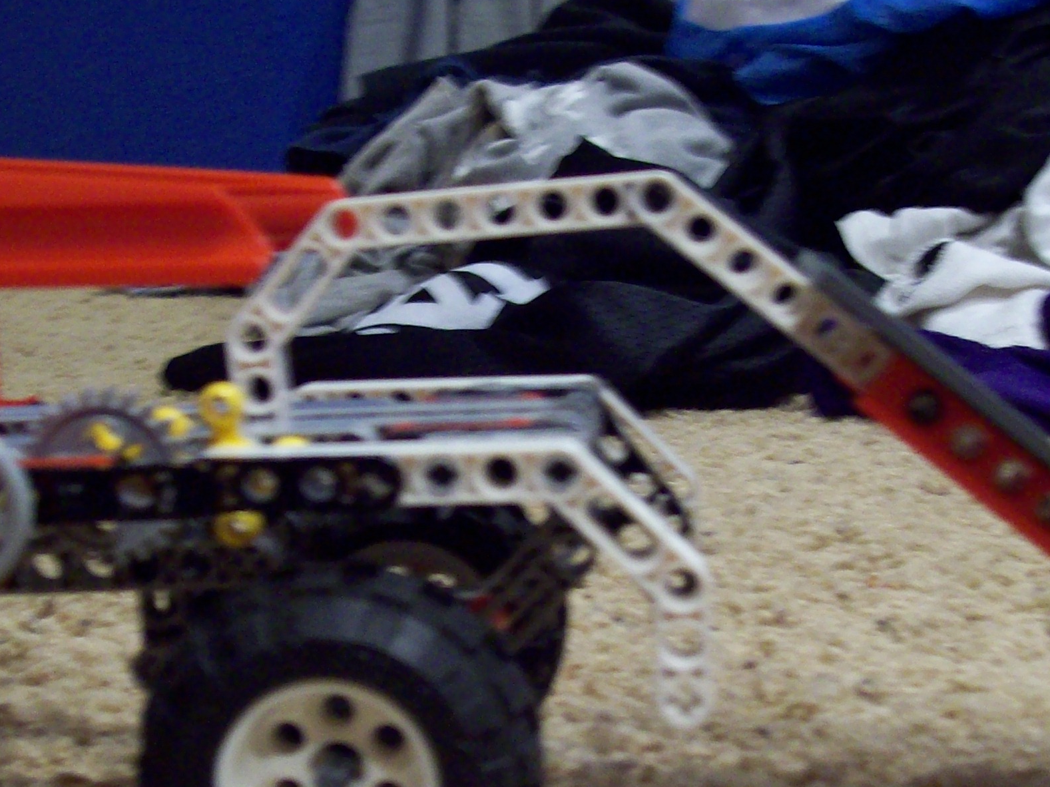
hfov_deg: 29.8
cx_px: 542
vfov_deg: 22.4
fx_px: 1971
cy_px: 554
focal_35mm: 65
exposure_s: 1/8
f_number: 2.7
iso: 200
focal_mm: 6
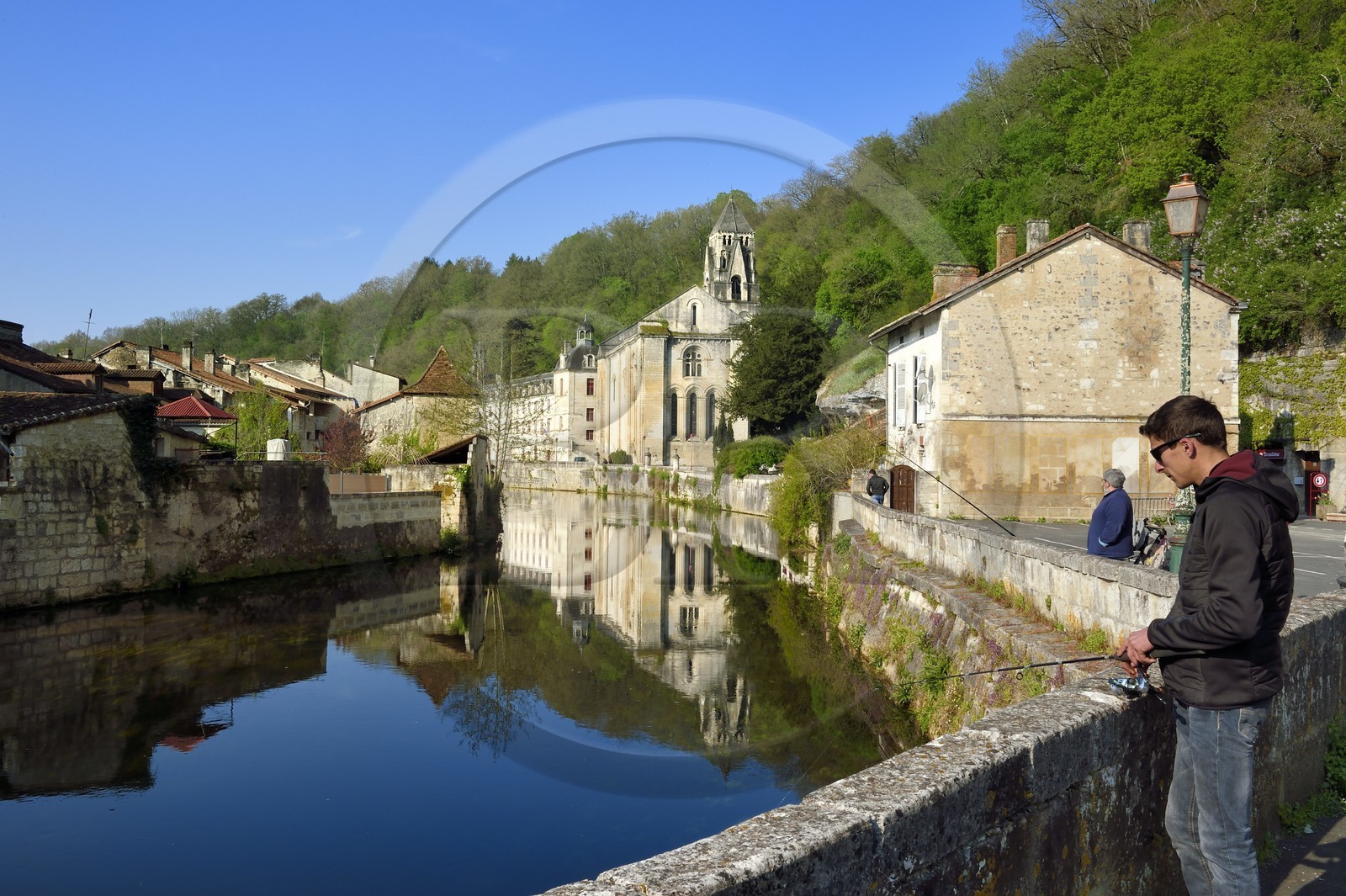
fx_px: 1196
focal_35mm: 32
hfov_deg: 58.7
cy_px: 448
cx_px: 673
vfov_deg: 41.1
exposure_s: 1/80
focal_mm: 32
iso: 200
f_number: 20
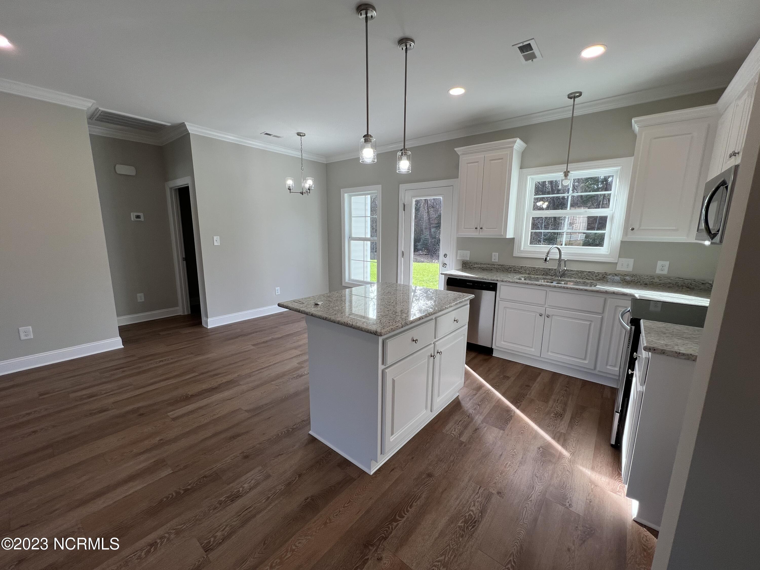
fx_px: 285
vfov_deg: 89.9
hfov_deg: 106.2
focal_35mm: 13
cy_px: 285
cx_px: 380
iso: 32
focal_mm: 1.57
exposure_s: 1/133
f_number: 1.8
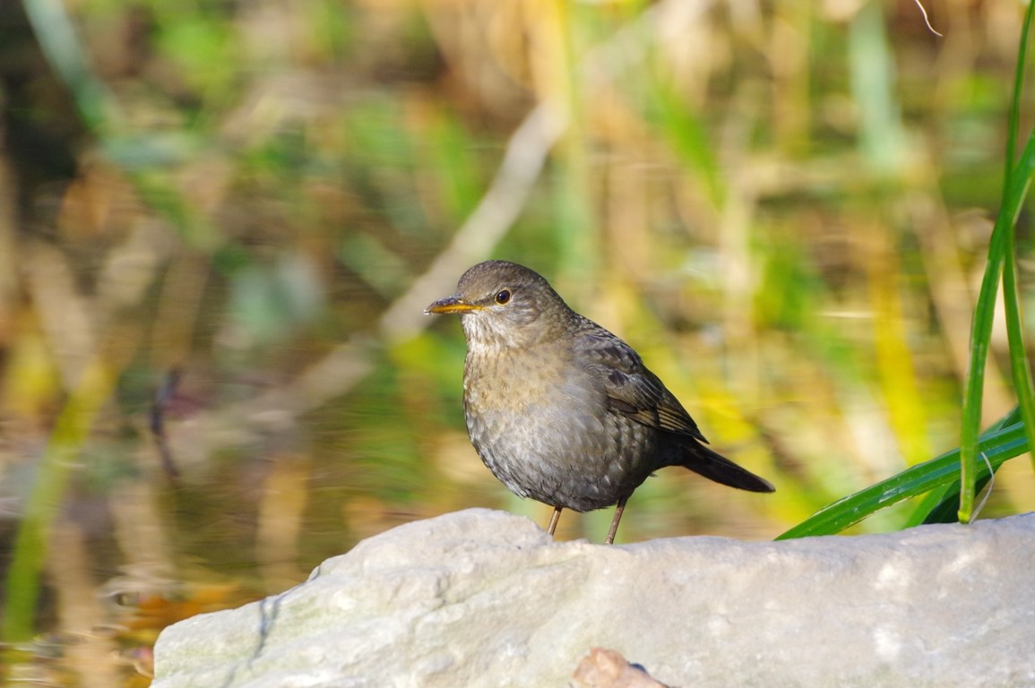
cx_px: 518
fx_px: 19389
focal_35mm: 675
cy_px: 344
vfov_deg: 2.0
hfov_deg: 3.1
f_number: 8
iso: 1600
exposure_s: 1/500
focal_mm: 450
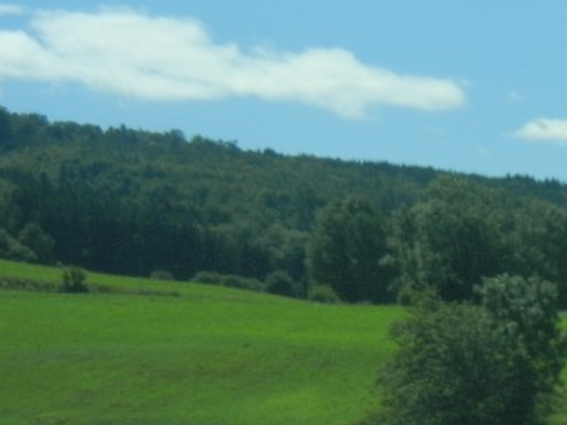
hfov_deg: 13.8
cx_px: 696
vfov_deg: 10.7
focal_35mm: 139
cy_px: 267
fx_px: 2276
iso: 160
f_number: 7.8
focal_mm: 9.3
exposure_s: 1/330
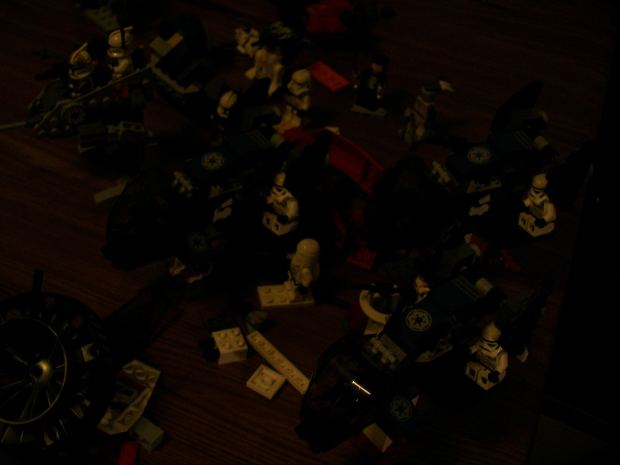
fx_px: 1057
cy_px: 232
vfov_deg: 24.8
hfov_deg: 32.7
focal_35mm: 59
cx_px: 310
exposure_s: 1/30
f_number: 2.8
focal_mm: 9.9
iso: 100
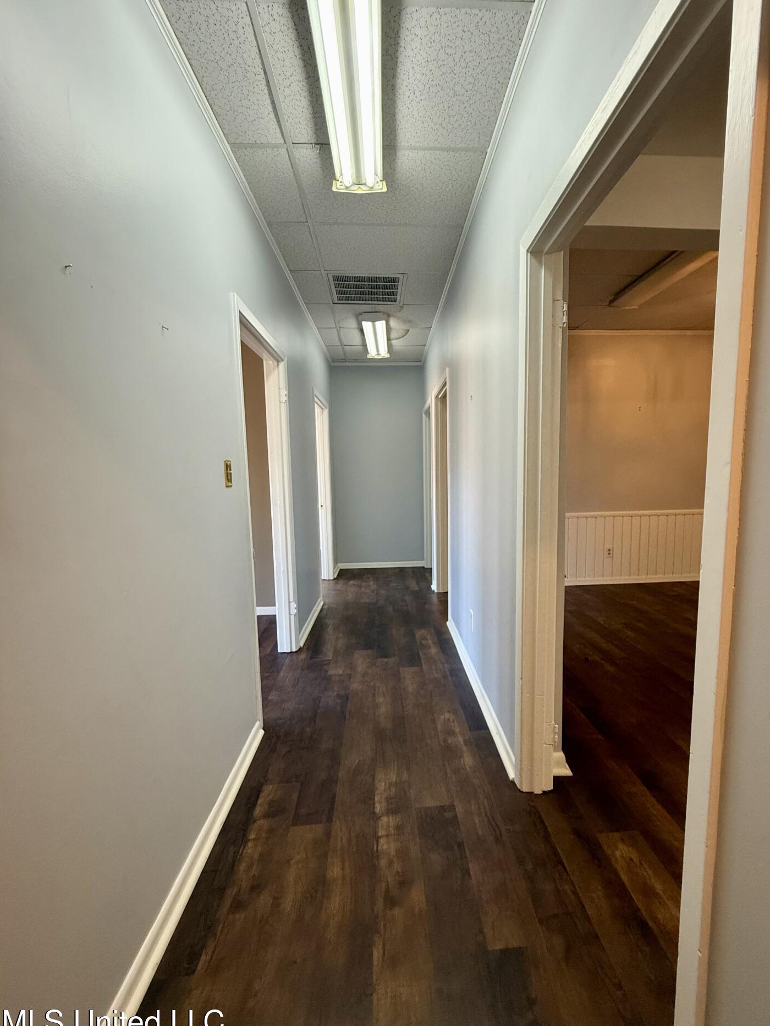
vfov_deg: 98.2
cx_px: 411
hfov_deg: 81.6
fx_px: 445
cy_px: 523
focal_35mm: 15
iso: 250
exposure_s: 1/120
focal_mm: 2.22
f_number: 2.2
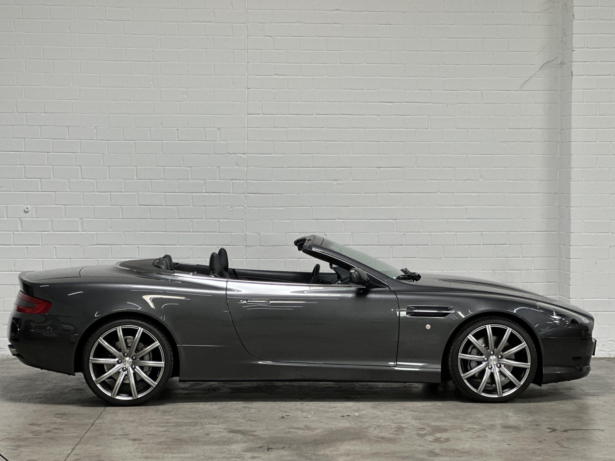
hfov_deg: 25.3
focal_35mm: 77
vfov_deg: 19.1
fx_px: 1368
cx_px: 308
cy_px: 230
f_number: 2.8
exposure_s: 1/50
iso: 160
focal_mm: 9
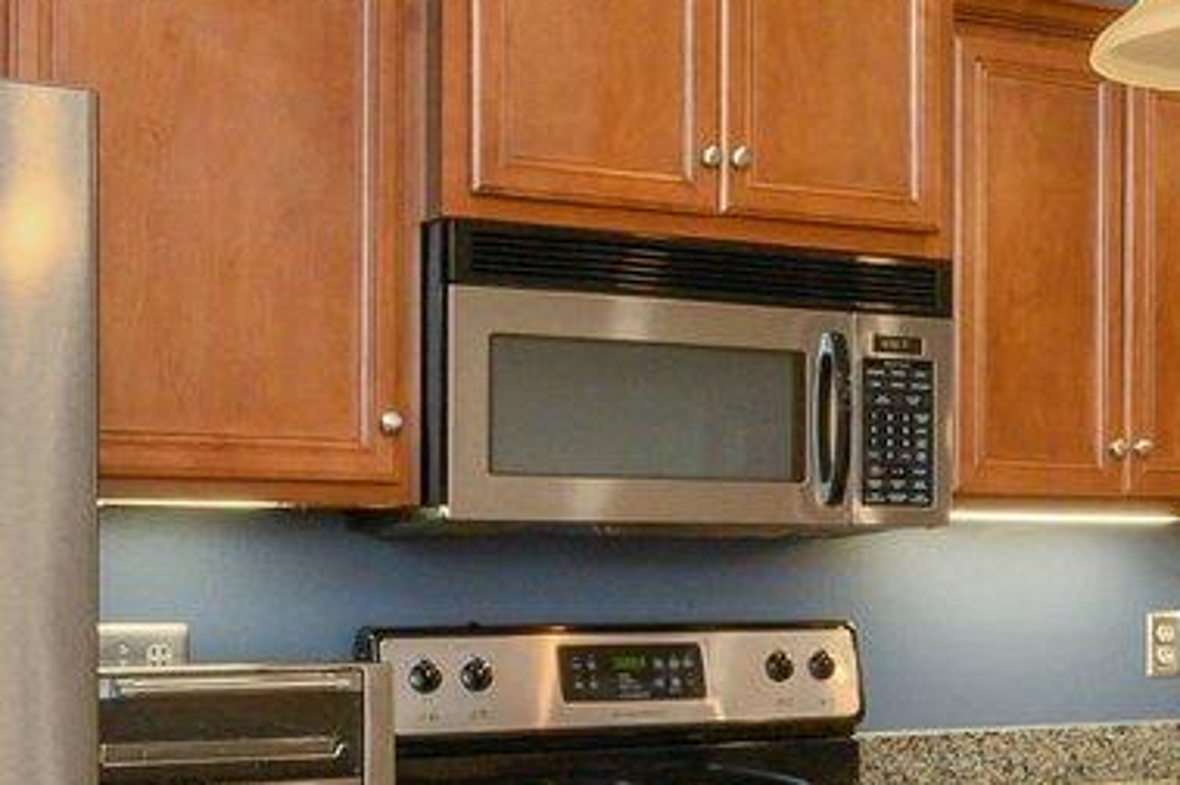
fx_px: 2653
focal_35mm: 81
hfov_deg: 23.0
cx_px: 1420
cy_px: 554
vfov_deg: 16.8
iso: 320
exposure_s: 1/20
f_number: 9
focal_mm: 15
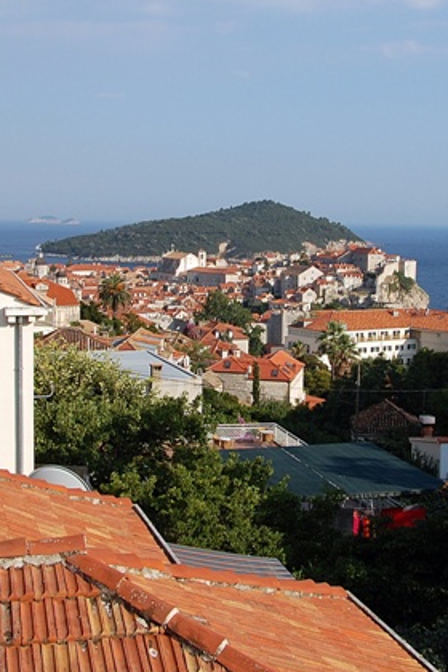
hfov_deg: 22.6
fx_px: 1119
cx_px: 251
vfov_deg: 33.3
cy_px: 267
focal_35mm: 60
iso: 200
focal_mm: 21
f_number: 9
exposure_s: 1/320
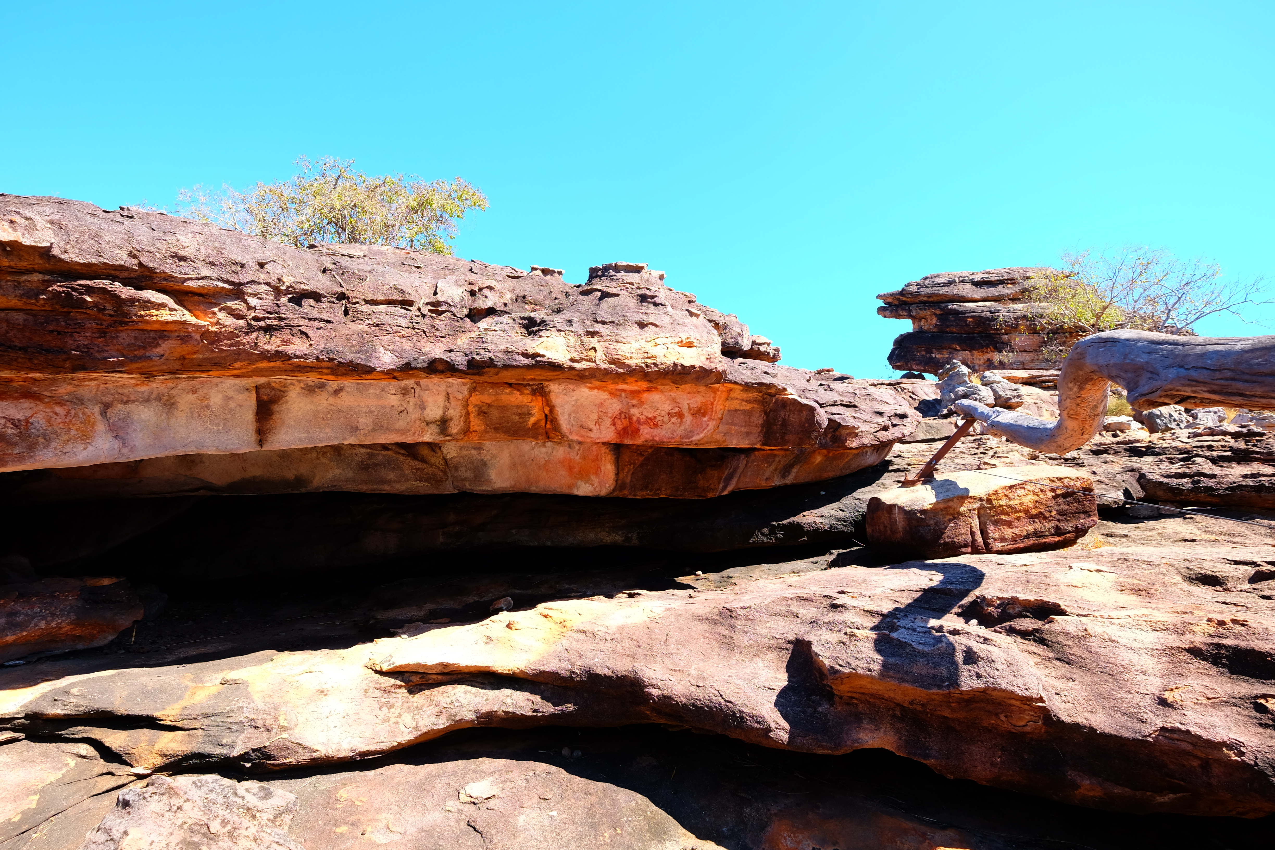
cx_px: 638
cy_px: 425
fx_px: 531
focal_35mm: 15
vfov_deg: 77.3
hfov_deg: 100.4
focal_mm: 10
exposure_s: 1/200
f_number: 5.6
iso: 200
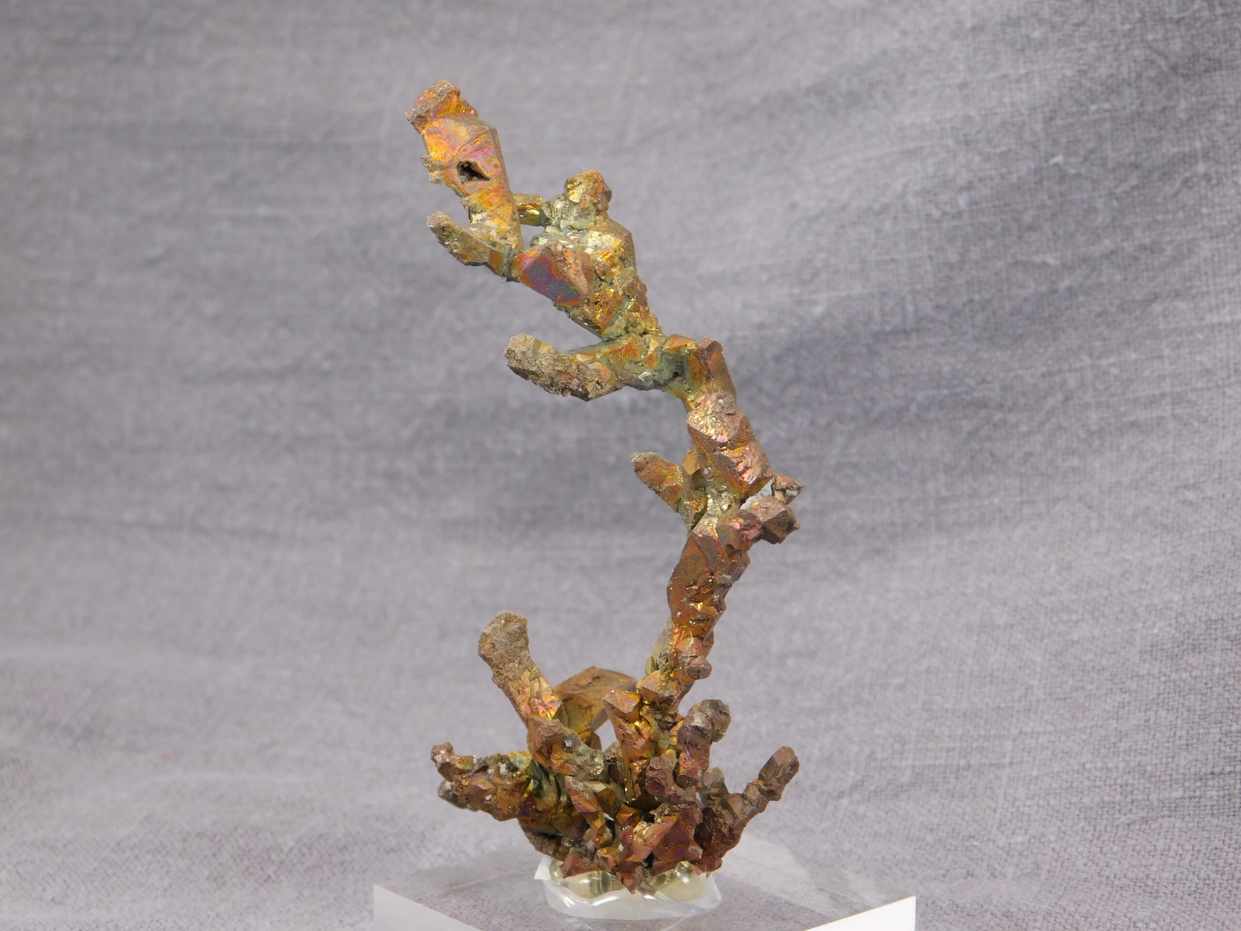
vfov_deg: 16.2
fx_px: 3262
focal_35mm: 91
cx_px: 620
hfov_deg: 21.5
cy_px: 466
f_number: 4.5
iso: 125
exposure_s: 1/60
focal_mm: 16.1
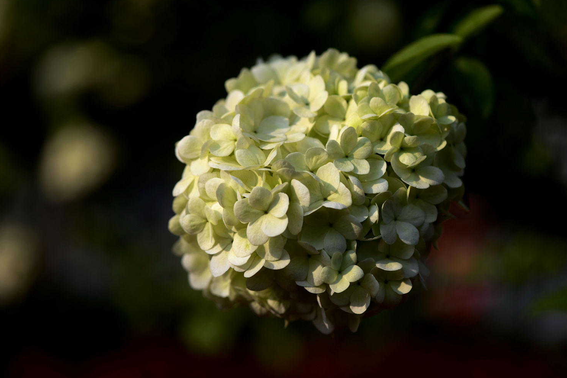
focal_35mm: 106
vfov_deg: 12.9
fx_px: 1670
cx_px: 284
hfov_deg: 19.3
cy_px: 189
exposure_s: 1/1000
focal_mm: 105
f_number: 4
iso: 100
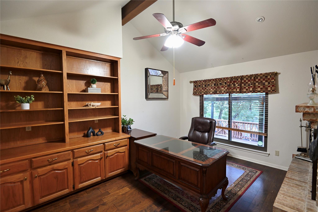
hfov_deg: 96.7
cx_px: 159
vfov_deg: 73.7
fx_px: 141
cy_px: 106
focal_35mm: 16
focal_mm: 16
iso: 1600
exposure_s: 1/30
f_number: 4
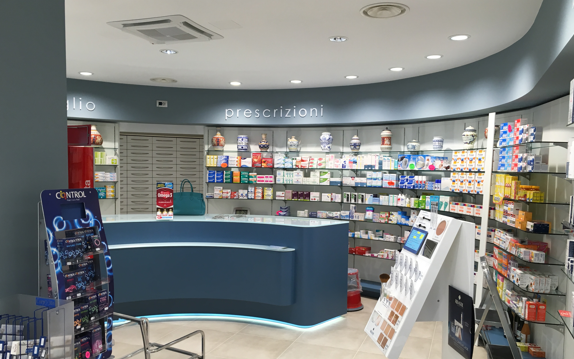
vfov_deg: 40.6
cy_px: 197
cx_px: 287
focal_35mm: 31
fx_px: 485
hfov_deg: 61.2
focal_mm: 4.15
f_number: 2.2
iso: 25
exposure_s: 1/33
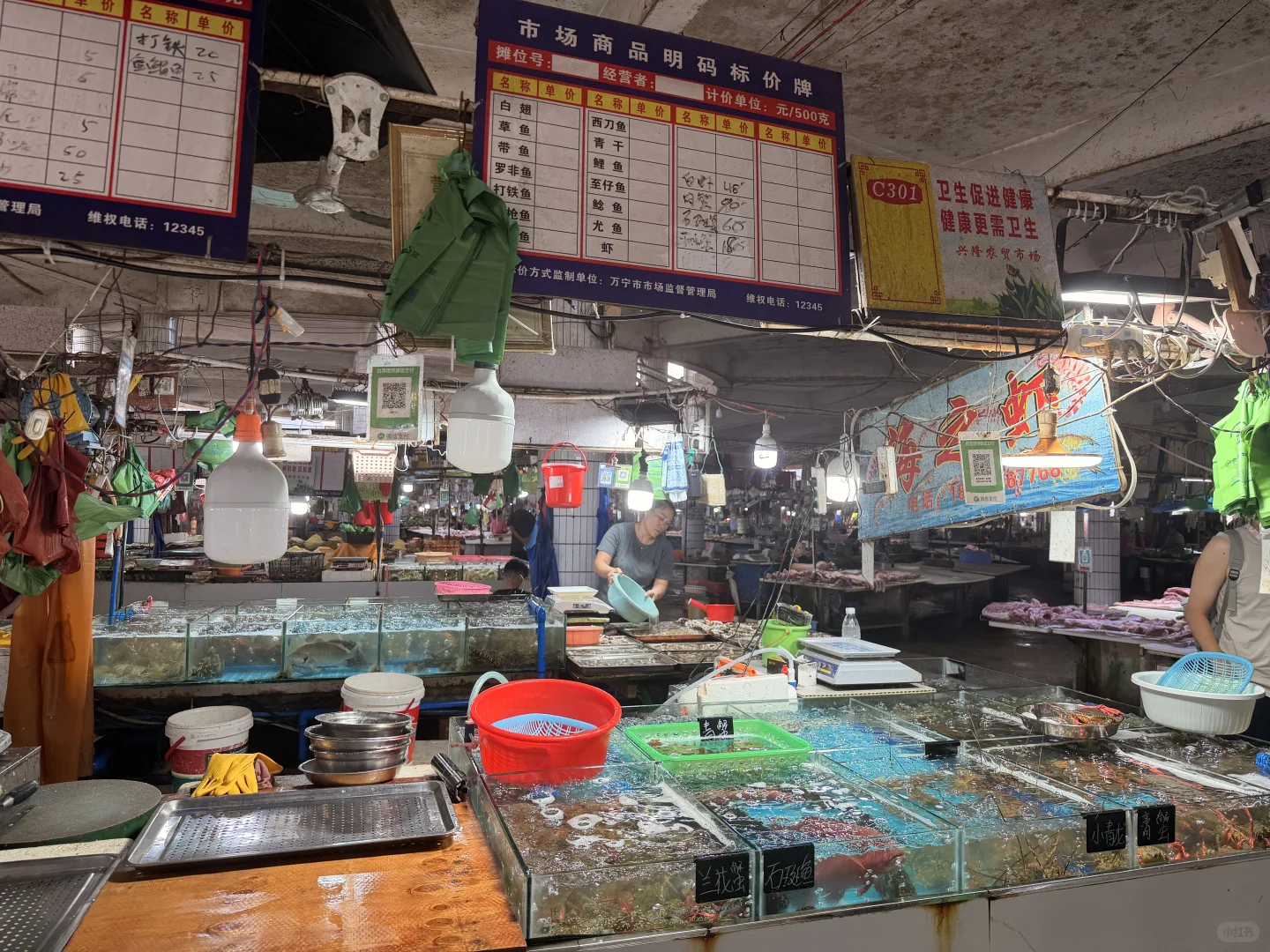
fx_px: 881
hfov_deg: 71.6
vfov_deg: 56.8
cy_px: 476
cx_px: 635
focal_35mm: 24
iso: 80
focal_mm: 6.76
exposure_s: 1/195
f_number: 1.78
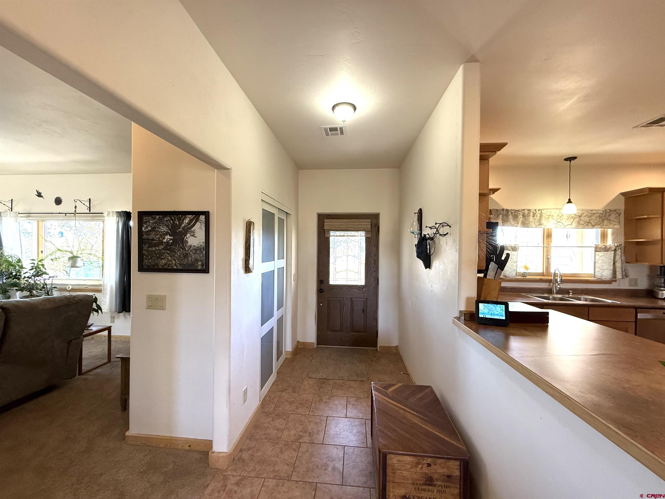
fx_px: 269
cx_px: 332
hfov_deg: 102.1
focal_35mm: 14
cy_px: 250
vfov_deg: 85.7
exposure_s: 1/120
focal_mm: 2.22
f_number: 2.2
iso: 320
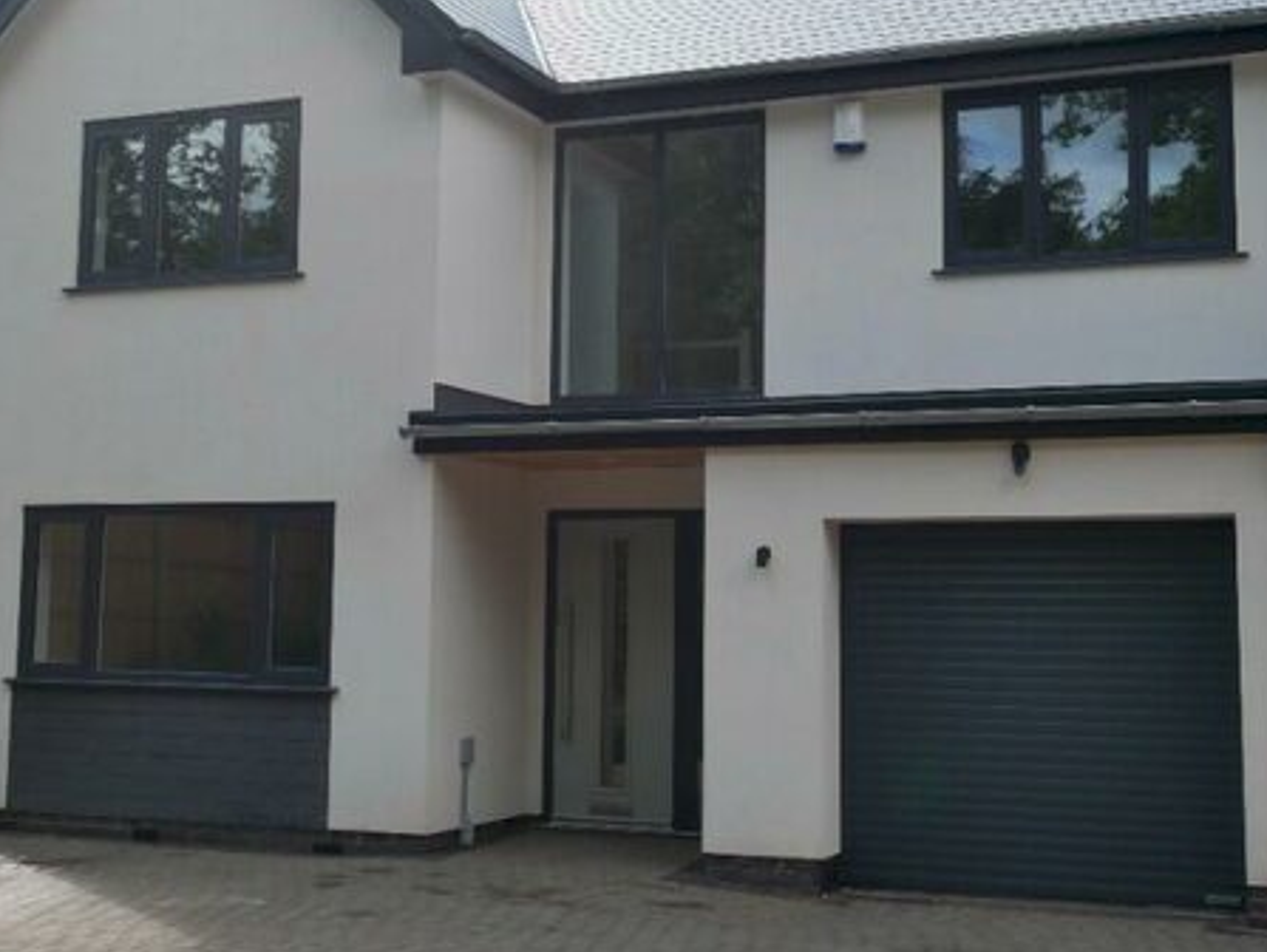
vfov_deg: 29.1
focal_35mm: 50
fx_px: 1832
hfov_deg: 38.2
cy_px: 395
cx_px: 645
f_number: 7.1
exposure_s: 1/320
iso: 200
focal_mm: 16
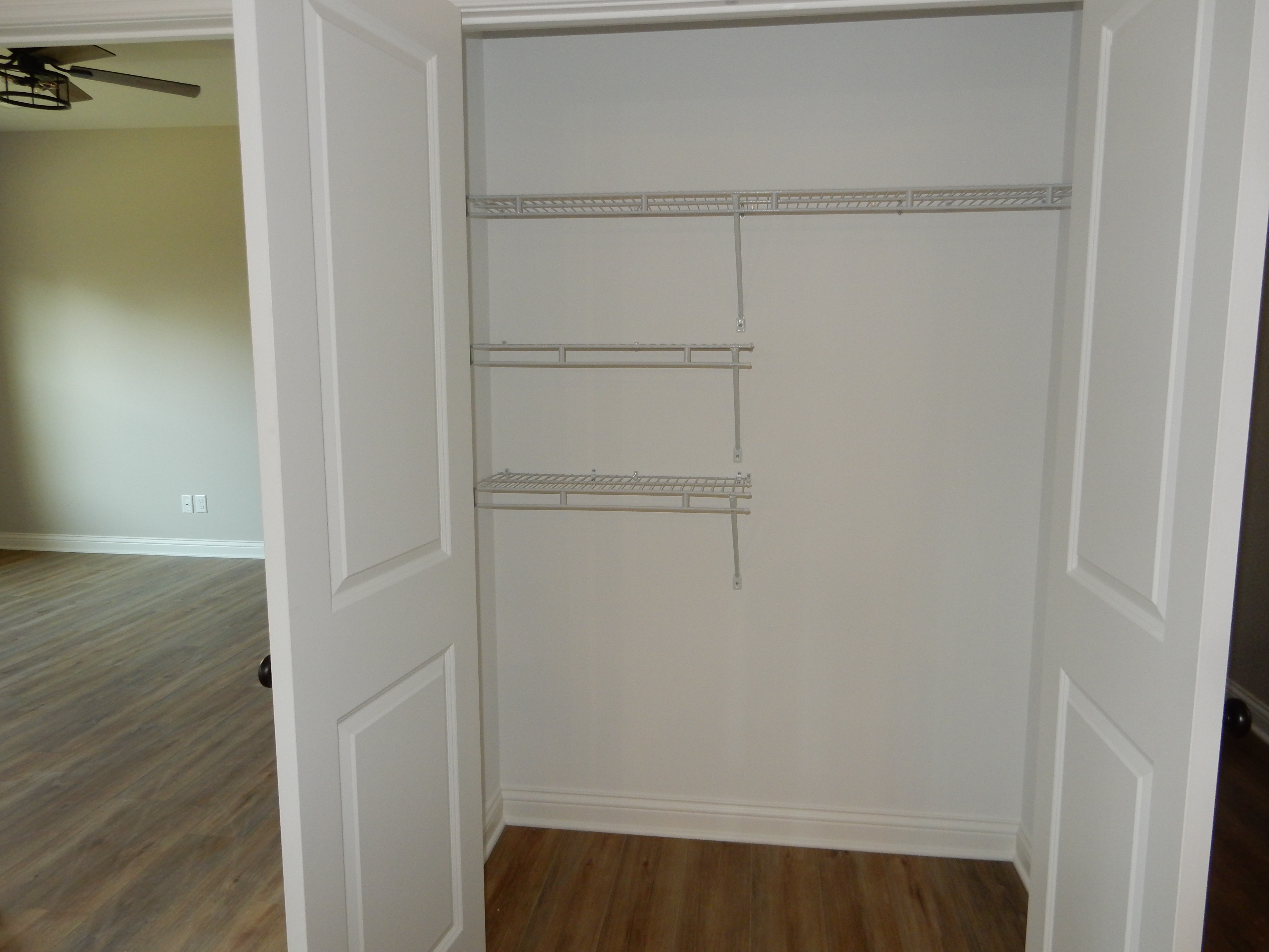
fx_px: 916
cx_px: 634
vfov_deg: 54.9
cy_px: 476
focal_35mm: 25
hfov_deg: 69.4
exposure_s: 1/30
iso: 200
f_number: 3.7
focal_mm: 4.5
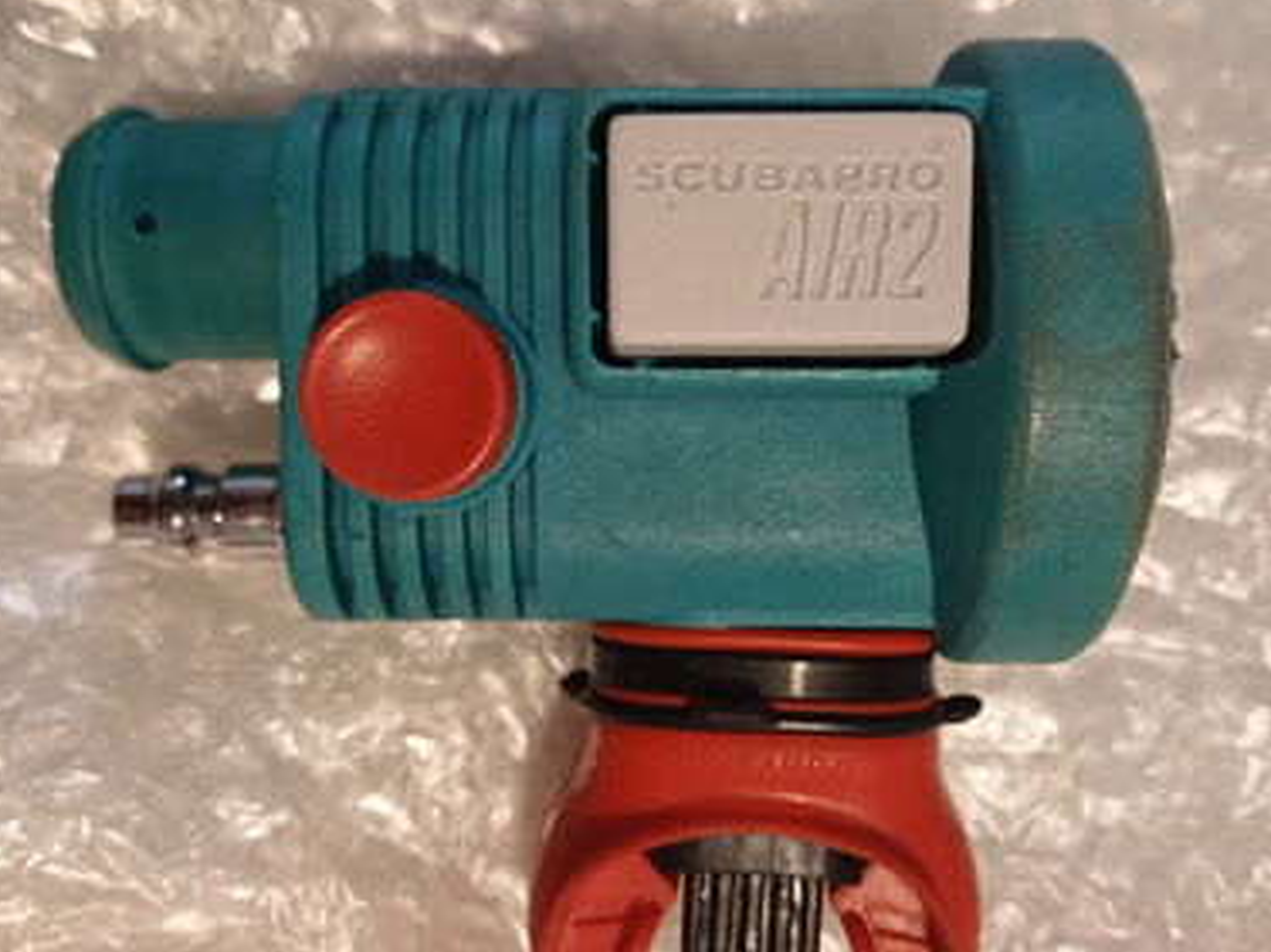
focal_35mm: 32
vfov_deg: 44.1
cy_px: 508
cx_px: 678
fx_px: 1175
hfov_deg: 56.8
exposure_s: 1/20
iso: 640
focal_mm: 4.65
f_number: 1.8
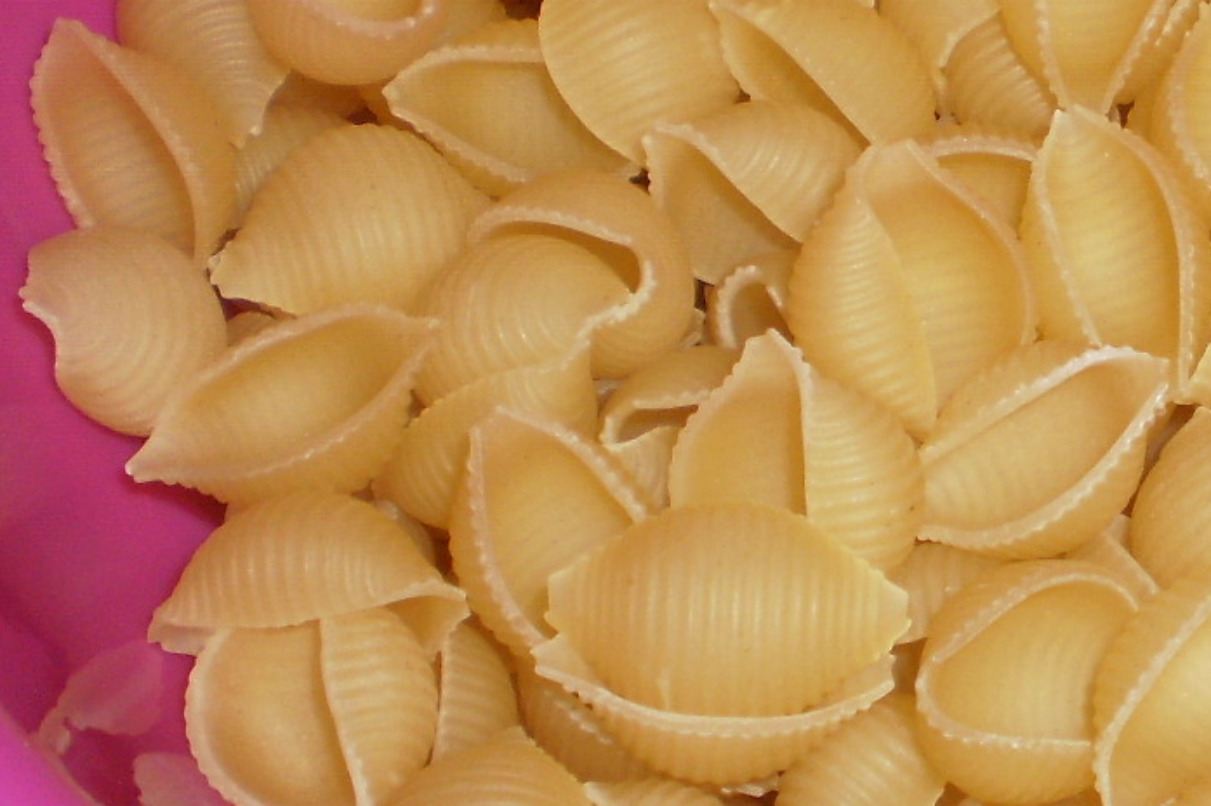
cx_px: 1312
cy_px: 144
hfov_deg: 22.4
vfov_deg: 15.8
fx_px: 2891
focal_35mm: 86
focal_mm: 6.3
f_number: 3.1
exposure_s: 1/30
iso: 125
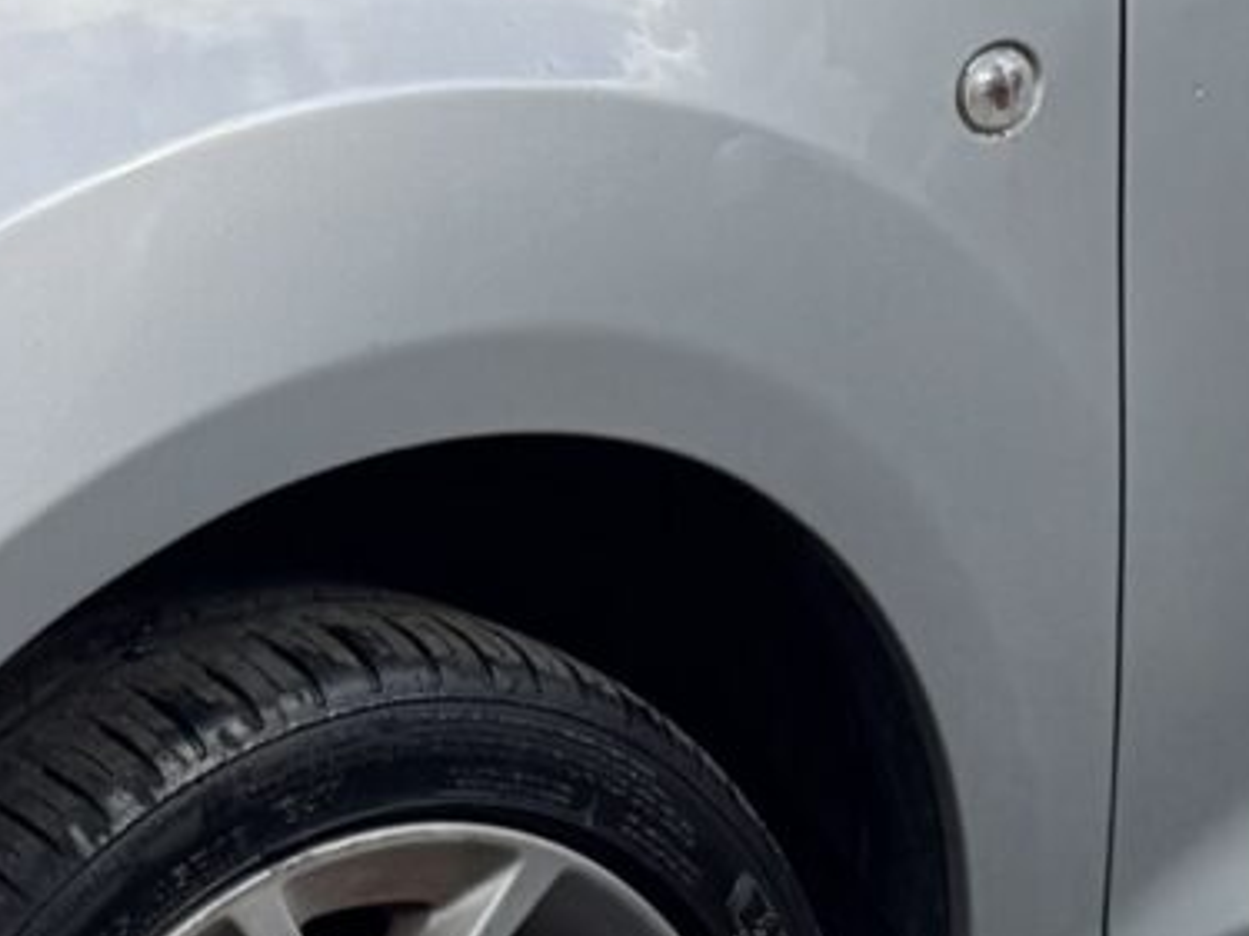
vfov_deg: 8.9
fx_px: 5915
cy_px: -320
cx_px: 286
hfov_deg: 12.0
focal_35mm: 164
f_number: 1.78
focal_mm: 6.76
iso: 80
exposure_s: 1/4049
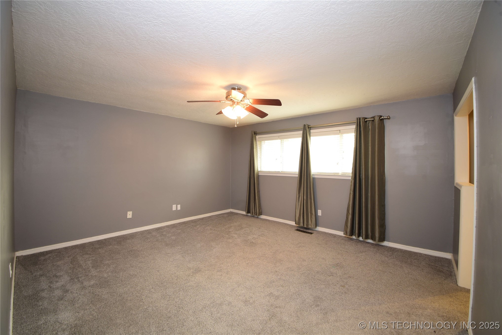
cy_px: 168
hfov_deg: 100.4
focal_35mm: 15
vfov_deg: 77.4
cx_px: 251
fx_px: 209
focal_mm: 15
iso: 500
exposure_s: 1/8
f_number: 8
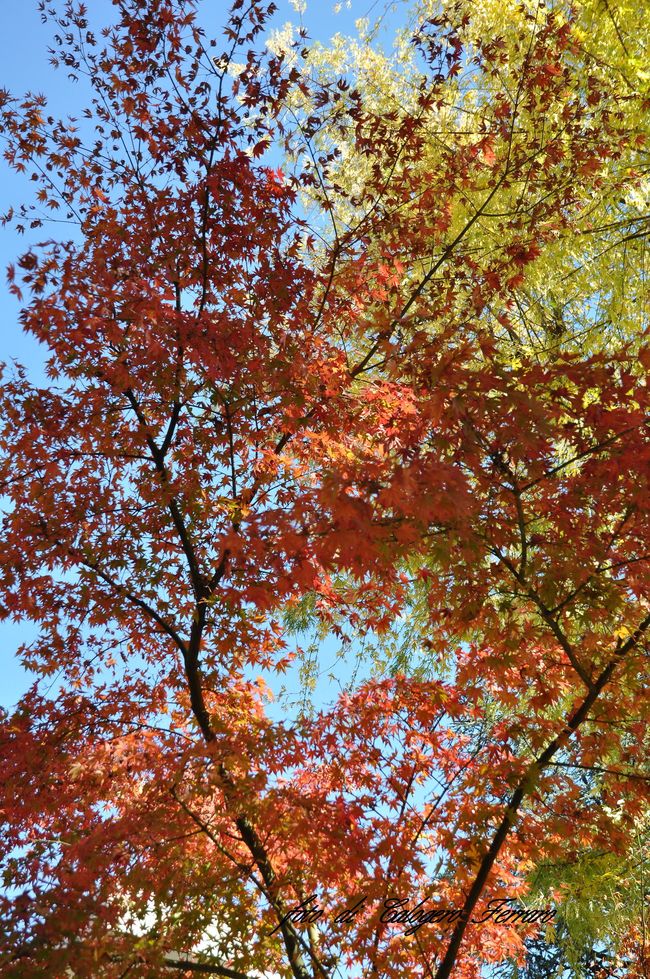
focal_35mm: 39
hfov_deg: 34.1
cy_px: 490
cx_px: 325
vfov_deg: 49.6
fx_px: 1059
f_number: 6.3
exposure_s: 1/160
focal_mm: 26
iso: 200
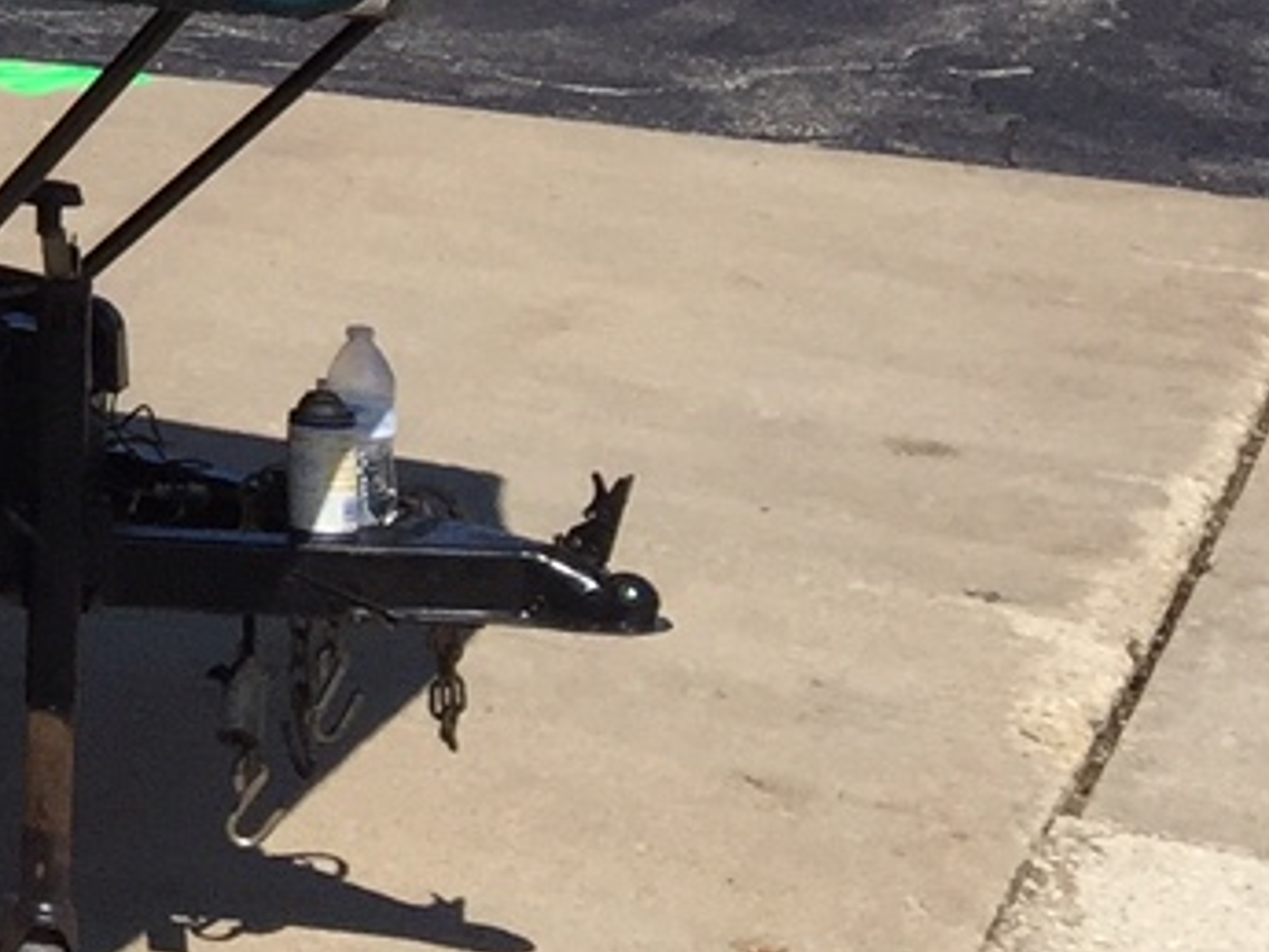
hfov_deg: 12.1
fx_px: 5024
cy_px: -401
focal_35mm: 137
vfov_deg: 10.5
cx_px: -1574
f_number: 2.2
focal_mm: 4.15
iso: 32
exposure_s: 1/4405
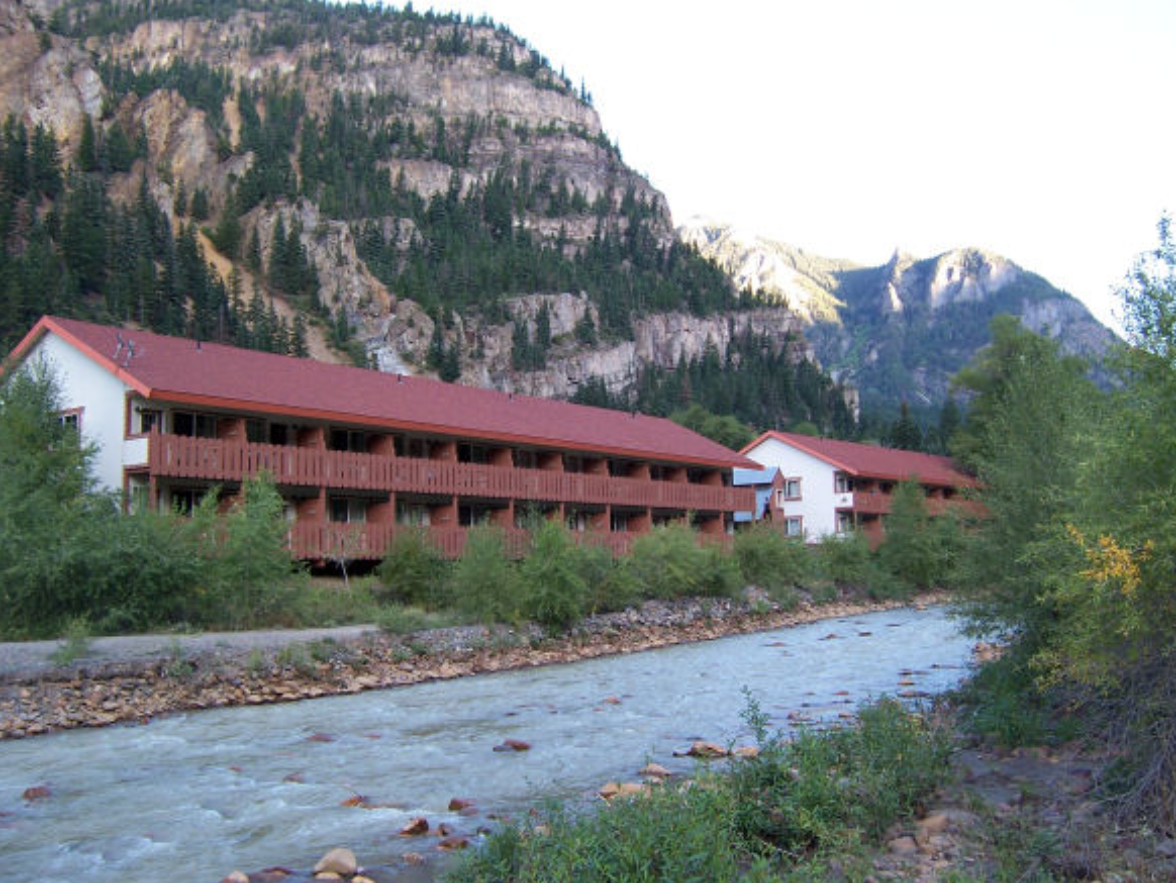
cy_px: 438
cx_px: 582
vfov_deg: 41.8
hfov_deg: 53.9
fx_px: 1156
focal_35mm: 34
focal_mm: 5.5
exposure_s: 1/45
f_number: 3.4
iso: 80
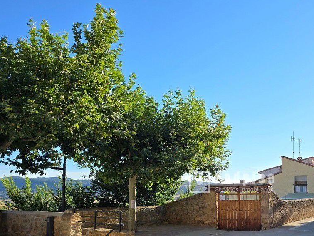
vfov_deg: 35.8
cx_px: 232
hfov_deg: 46.3
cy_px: 182
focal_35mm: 39
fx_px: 354
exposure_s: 1/588
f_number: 1.7
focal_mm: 6.3
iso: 12
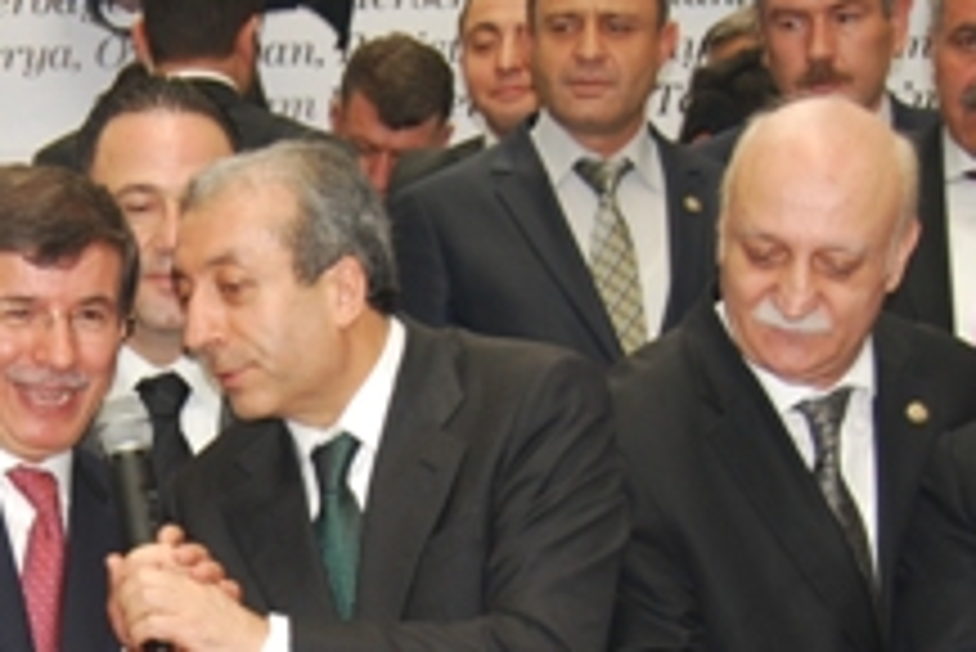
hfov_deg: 17.5
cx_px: 72
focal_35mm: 115
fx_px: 3120
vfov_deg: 11.7
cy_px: 805
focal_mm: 26
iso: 200
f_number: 4
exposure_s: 1/60
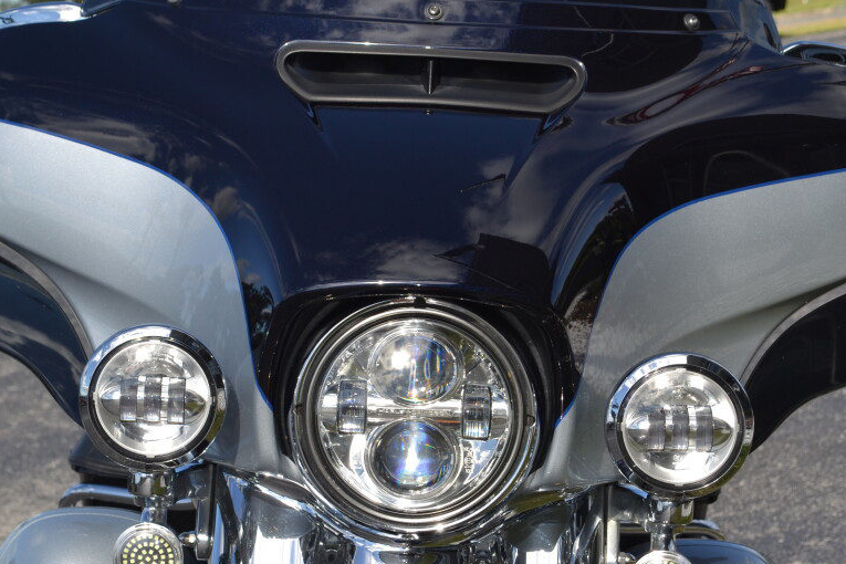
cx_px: 428
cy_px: 223
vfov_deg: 12.1
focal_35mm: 113
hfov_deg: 18.1
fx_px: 2655
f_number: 10
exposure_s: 1/200
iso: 100
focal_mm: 48
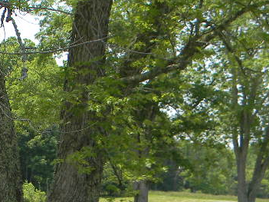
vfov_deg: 13.9
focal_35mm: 105
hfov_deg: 17.7
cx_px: -69
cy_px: 184
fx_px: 816
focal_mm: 6.4
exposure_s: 1/418
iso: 80
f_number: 3.7
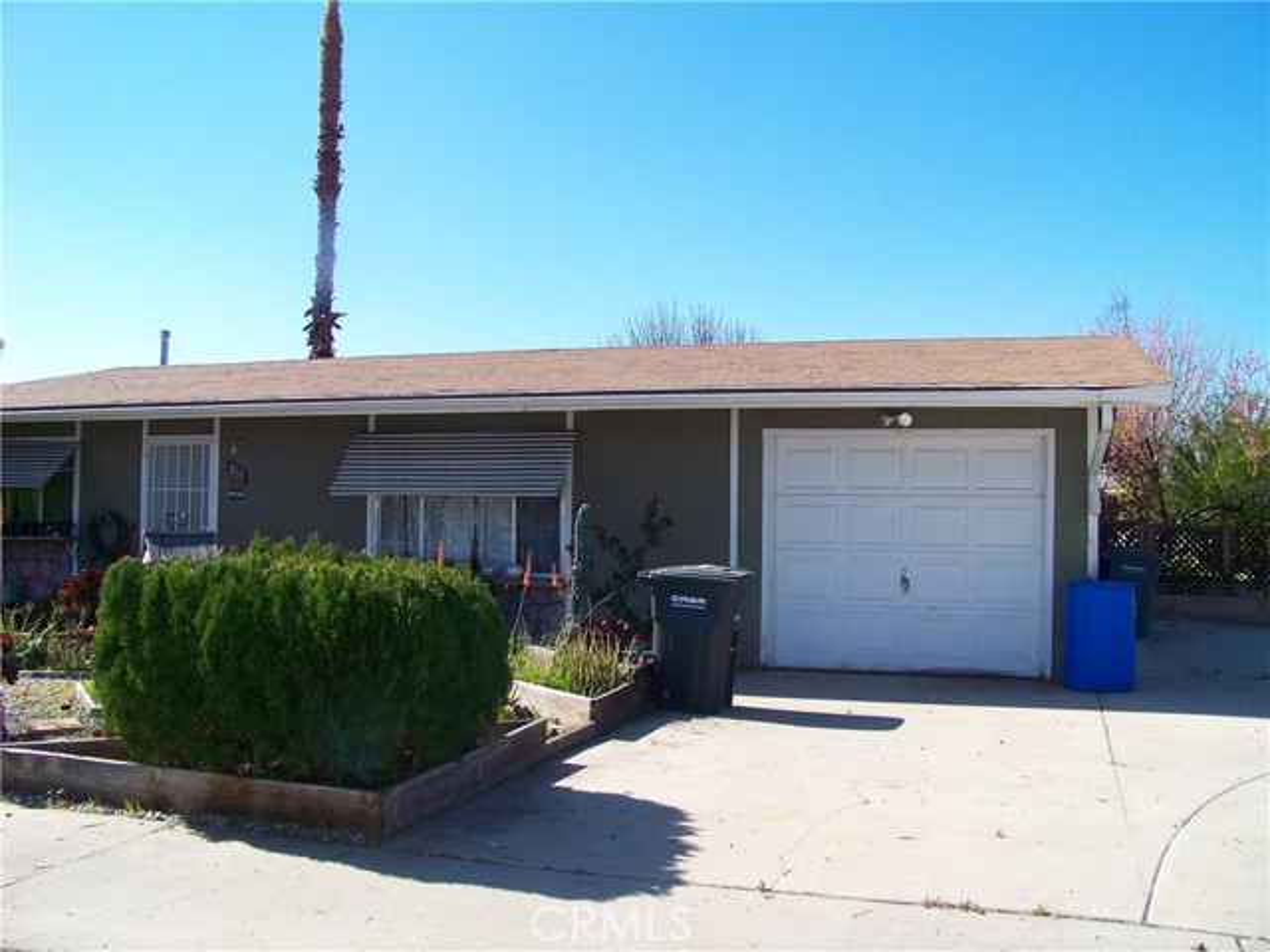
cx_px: 635
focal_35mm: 33
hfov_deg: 55.4
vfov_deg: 42.9
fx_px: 1211
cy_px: 476
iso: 64
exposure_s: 1/500
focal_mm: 5.85
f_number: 3.6
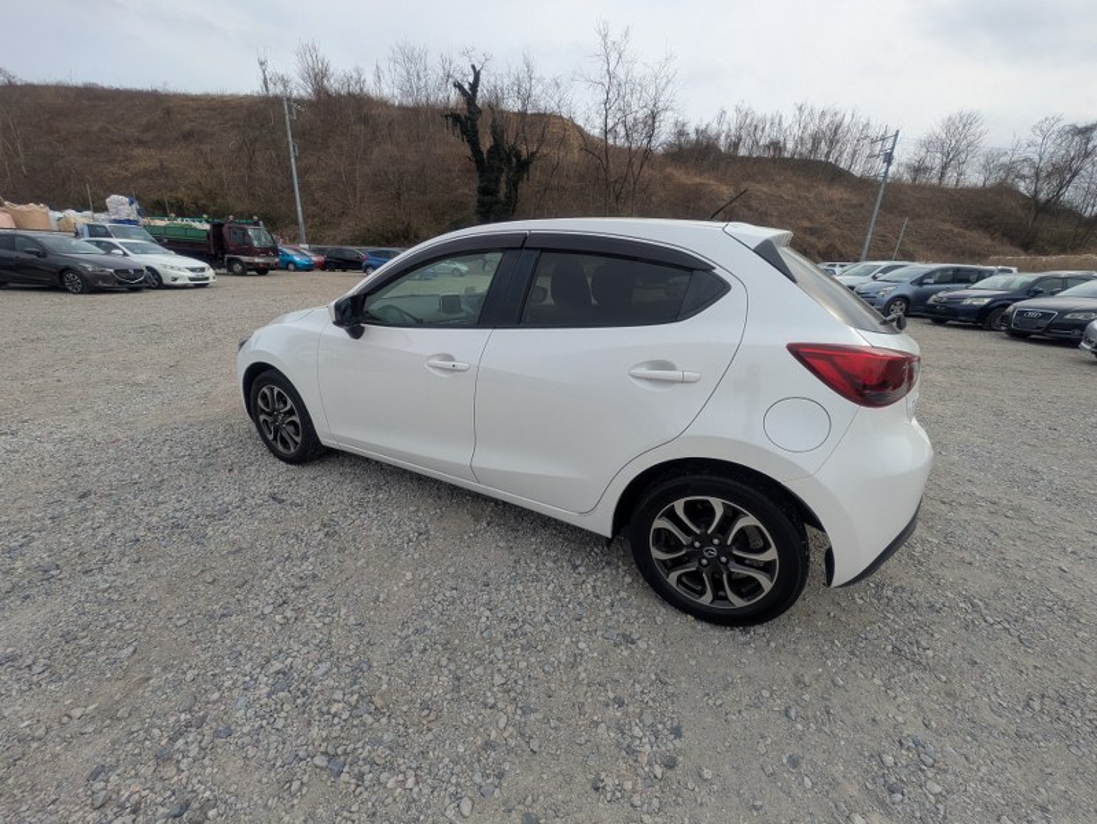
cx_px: 548
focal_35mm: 14
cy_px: 412
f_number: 2.2
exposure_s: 1/1458
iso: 49
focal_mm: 1.83
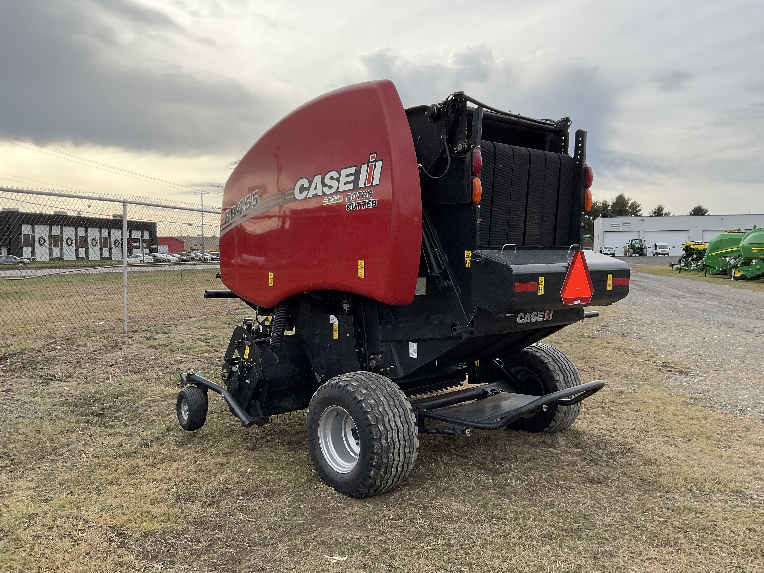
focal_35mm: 29
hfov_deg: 61.7
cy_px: 286
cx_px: 382
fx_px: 640
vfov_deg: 48.2
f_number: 1.8
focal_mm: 3
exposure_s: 1/855
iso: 16
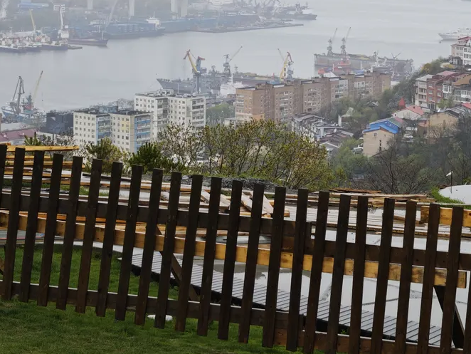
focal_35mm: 100
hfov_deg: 19.4
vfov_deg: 14.6
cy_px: 24
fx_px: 1361
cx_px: 381
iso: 50
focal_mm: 6.55
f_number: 1.62
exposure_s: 1/764
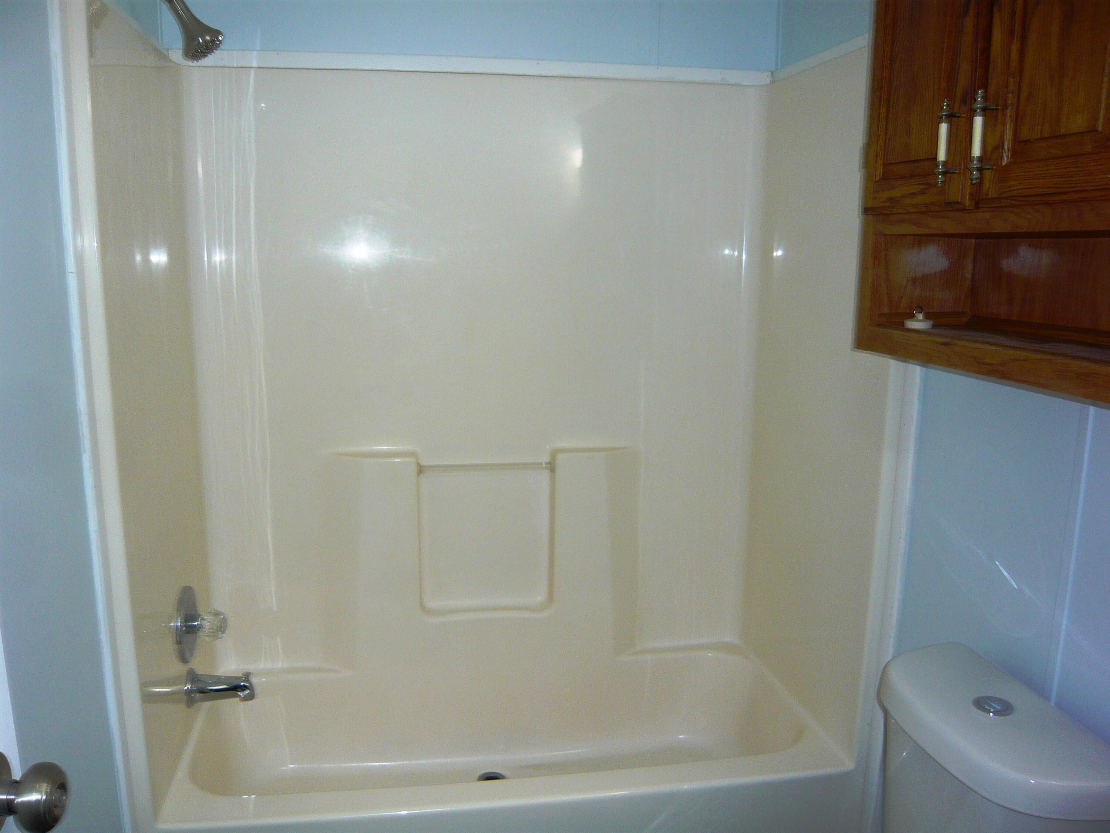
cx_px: 555
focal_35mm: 28
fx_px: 898
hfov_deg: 63.4
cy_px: 416
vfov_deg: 49.7
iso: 100
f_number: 2.8
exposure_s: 1/30
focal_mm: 4.6
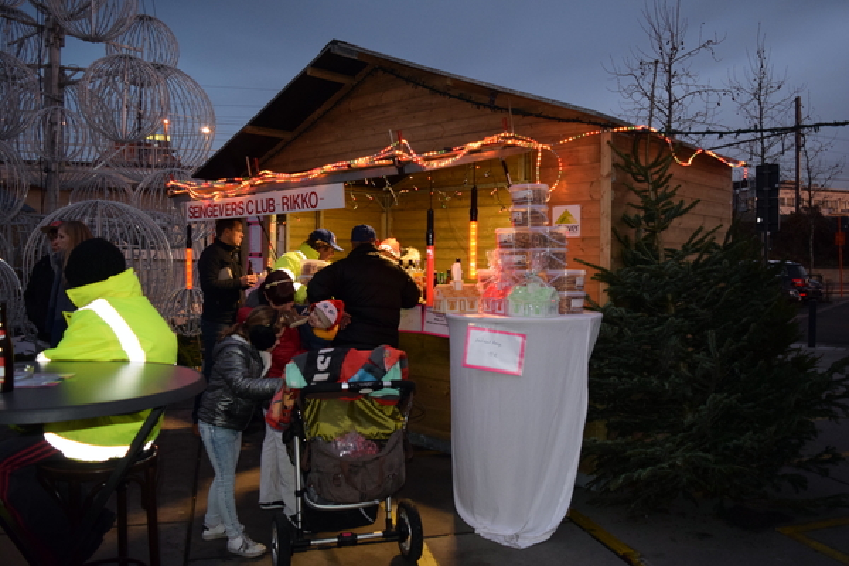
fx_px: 707
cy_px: 283
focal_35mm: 30
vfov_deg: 43.6
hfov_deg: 61.9
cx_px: 424
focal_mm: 20
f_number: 3.5
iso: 1800
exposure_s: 1/60
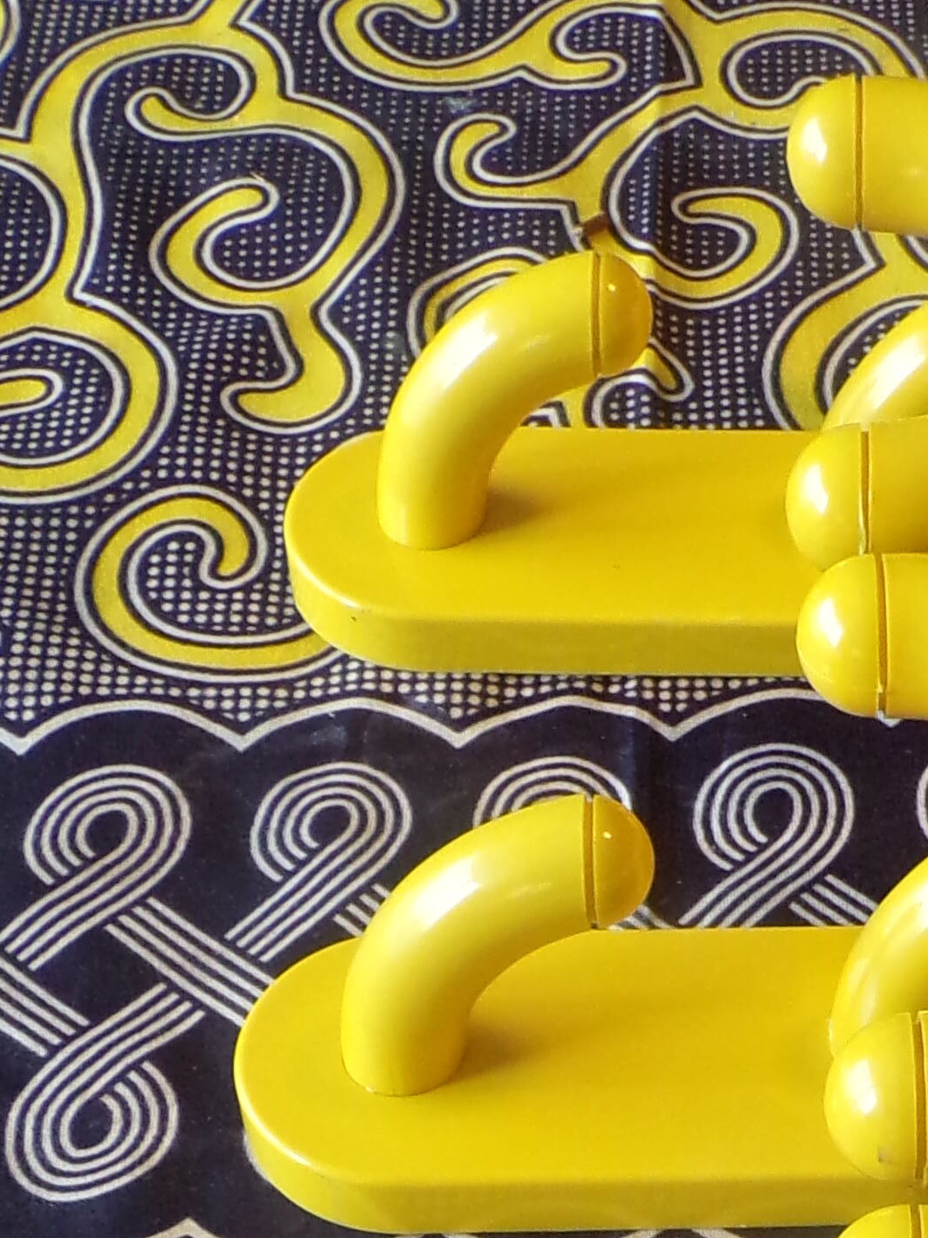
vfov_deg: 21.9
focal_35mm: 78
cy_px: 1714
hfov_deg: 18.6
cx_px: 830
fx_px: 2789
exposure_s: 1/25
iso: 200
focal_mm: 4.3
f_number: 3
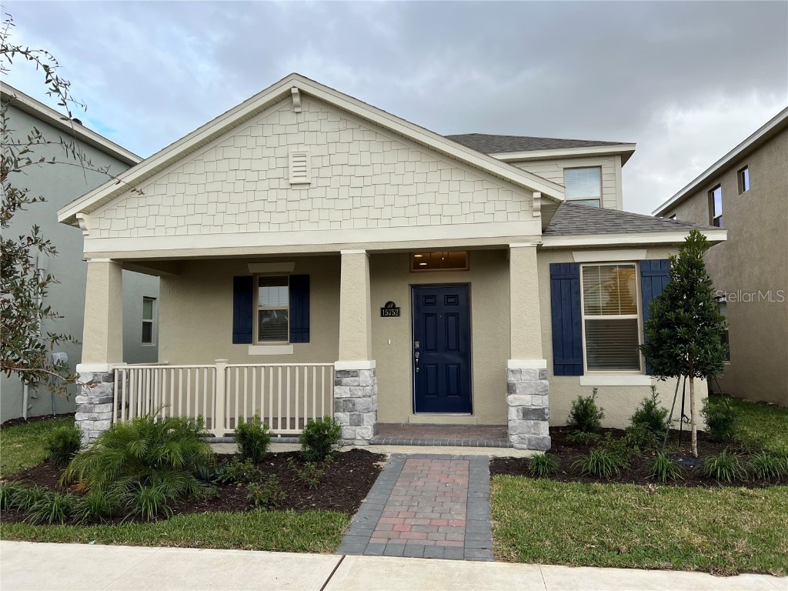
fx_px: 592
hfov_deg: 67.3
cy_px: 296
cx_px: 394
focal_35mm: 26
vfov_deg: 53.1
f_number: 1.5
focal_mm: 5.7
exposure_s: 1/840
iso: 50
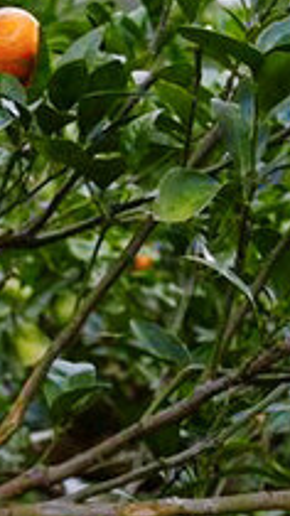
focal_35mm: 161
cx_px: -231
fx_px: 2203
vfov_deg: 13.0
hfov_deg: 7.3
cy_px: 619
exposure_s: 1/80
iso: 320
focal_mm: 38
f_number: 5.6
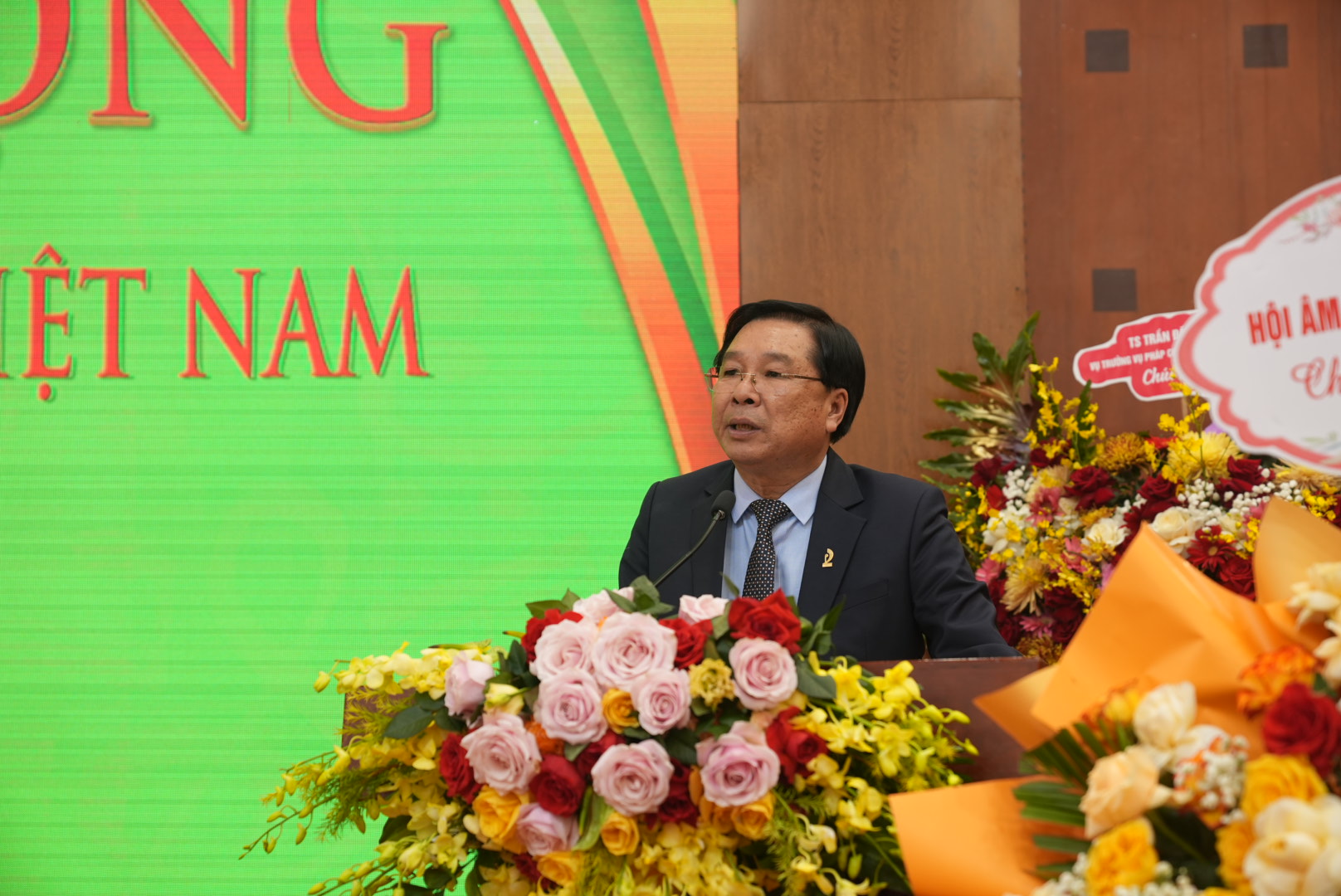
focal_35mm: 70
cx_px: 670
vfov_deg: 19.5
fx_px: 2609
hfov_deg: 28.8
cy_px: 448
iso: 640
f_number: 3.5
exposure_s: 1/125
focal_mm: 70
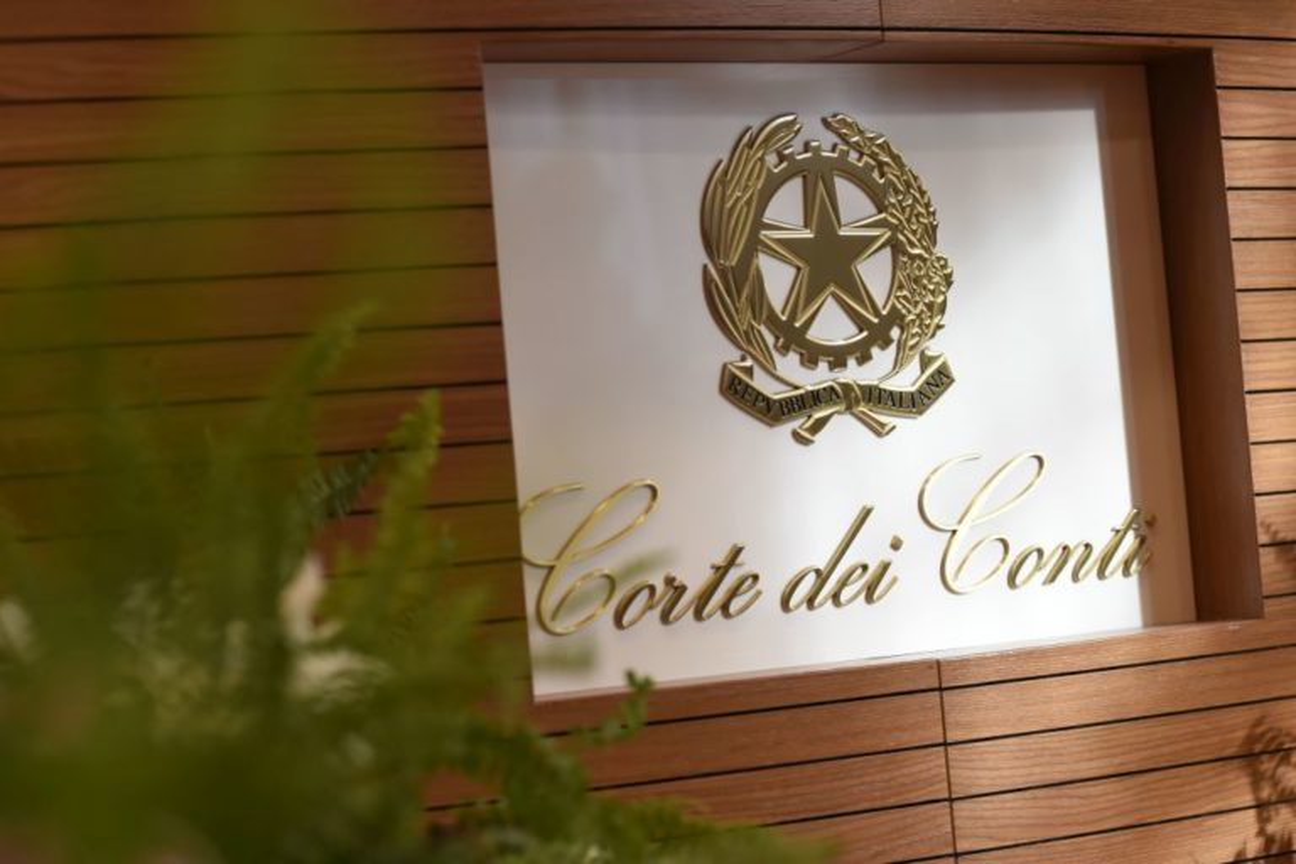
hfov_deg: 23.6
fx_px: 3096
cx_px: 648
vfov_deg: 15.9
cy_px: 432
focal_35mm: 86
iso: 3200
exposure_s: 1/250
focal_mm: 86
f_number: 5.6
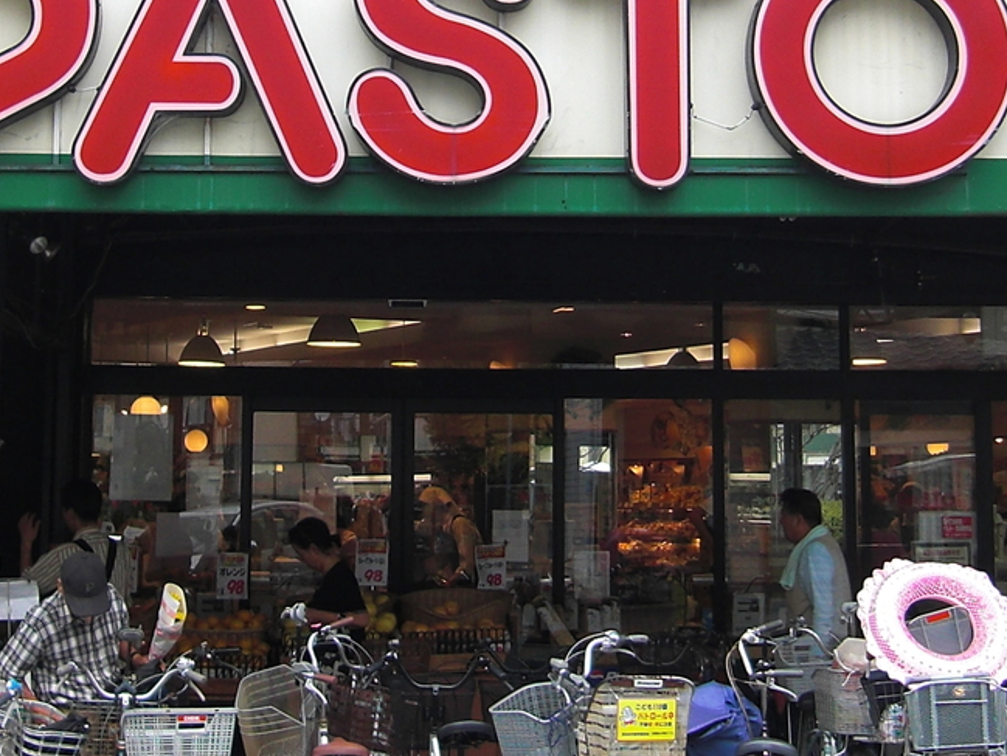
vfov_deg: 17.7
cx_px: 447
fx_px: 2386
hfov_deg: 23.8
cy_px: 83
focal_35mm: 82
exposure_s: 1/160
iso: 50
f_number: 2.6
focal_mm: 4.9
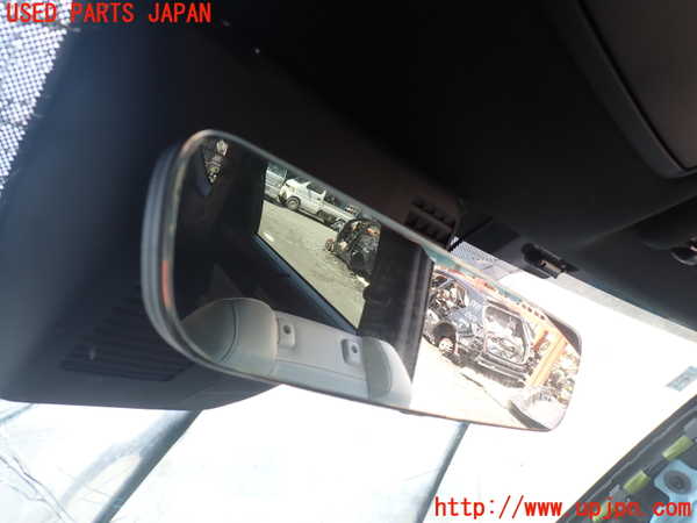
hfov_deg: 69.4
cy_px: 262
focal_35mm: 25
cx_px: 348
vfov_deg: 54.9
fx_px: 503
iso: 100
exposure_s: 1/80
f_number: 2.8
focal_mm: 4.5
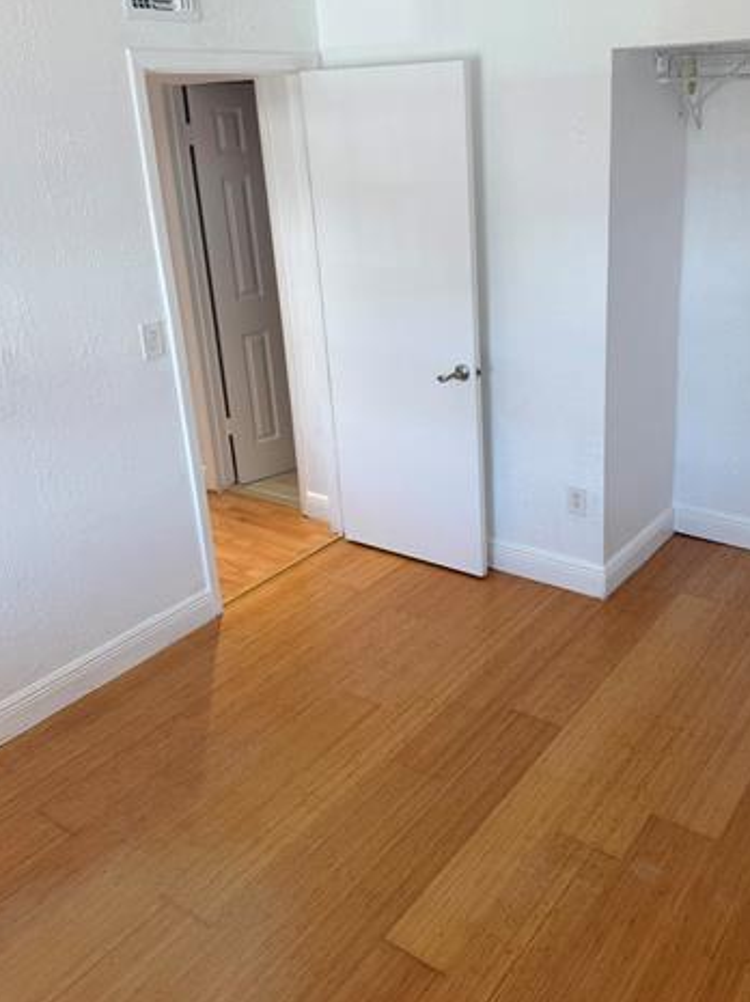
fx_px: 897
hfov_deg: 45.0
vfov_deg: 58.2
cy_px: 431
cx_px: 468
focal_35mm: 31
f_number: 1.78
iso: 125
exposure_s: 1/120
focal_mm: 6.76
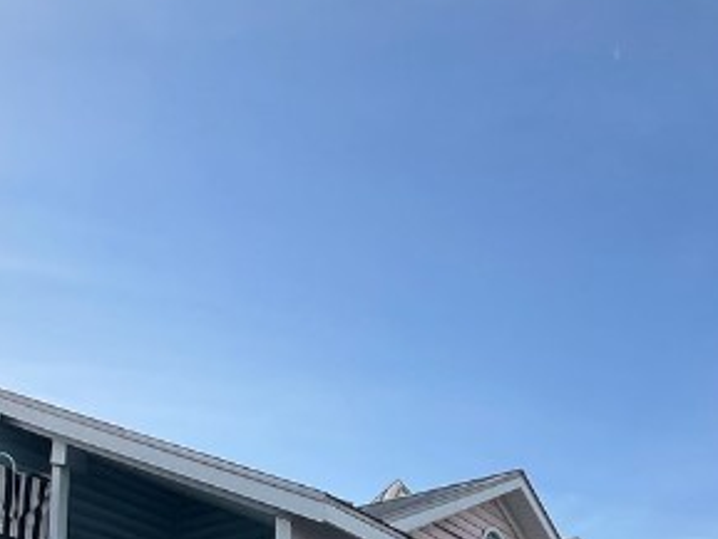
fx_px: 955
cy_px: 676
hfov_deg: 41.0
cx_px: 435
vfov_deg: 27.2
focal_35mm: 46
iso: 32
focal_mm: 1.57
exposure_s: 1/978
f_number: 1.8
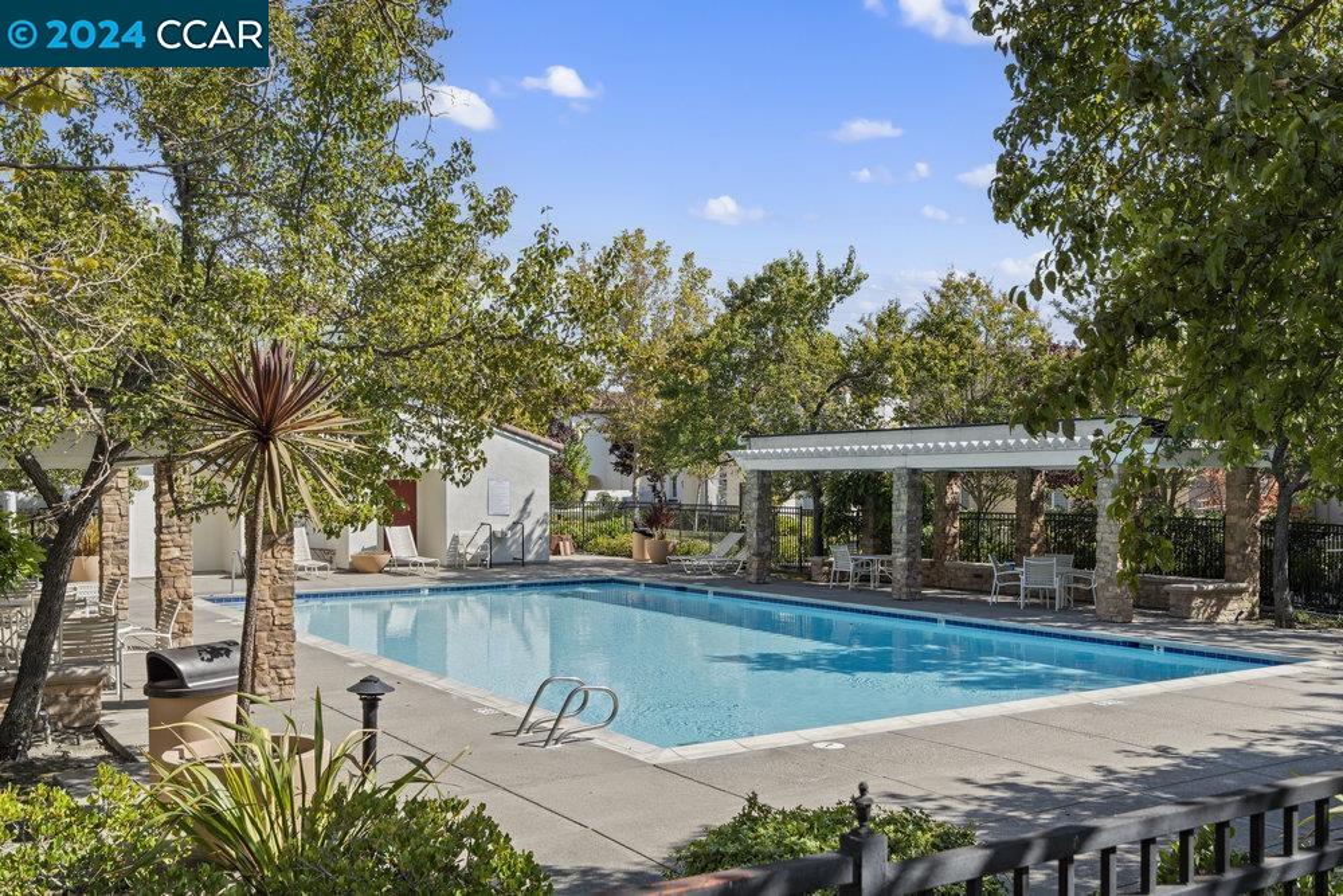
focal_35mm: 34
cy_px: 448
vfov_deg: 38.9
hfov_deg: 55.8
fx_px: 1268
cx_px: 672
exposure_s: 1/250
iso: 100
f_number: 8
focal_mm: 34
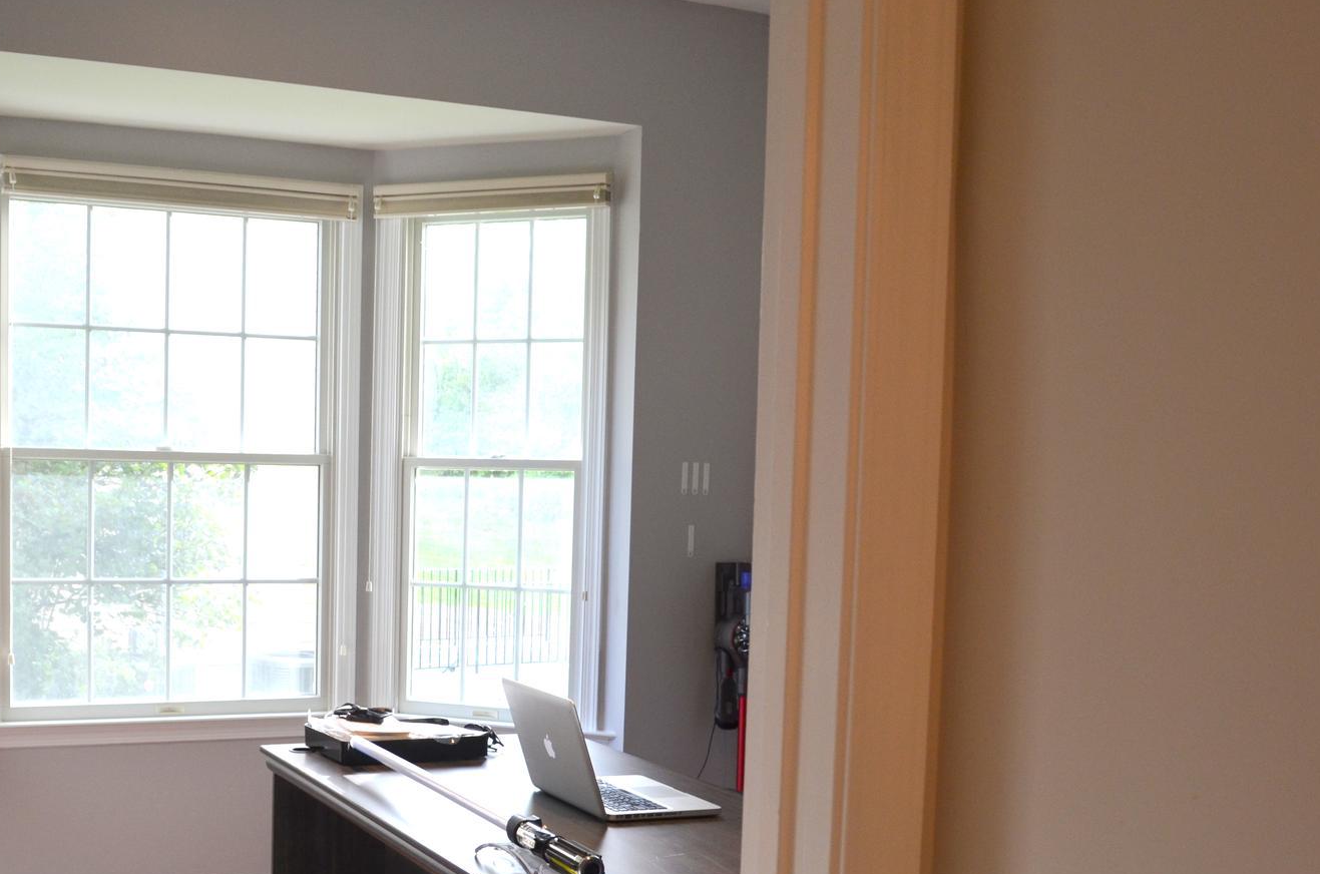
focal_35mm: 42
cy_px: 621
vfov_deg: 31.4
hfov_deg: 45.9
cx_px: 465
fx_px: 1537
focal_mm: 18
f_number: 5
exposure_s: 1/100
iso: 400
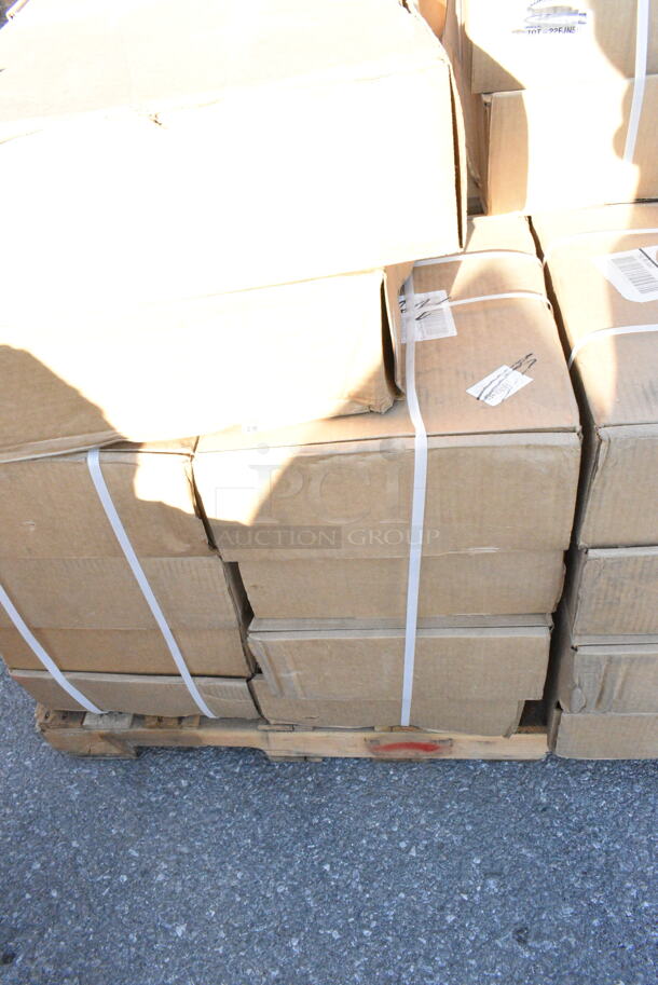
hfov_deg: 48.0
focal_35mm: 27
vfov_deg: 67.3
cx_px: 329
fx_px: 739
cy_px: 492
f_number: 13
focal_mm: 18
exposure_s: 1/640
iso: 6400
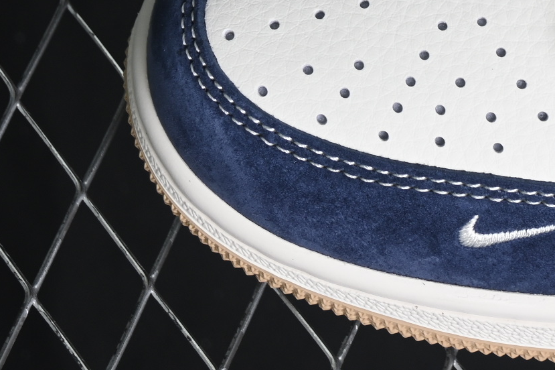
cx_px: 779
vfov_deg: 5.4
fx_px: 3883
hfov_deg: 8.0
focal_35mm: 252
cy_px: -233
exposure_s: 1/60
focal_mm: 50
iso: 160
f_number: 7.1
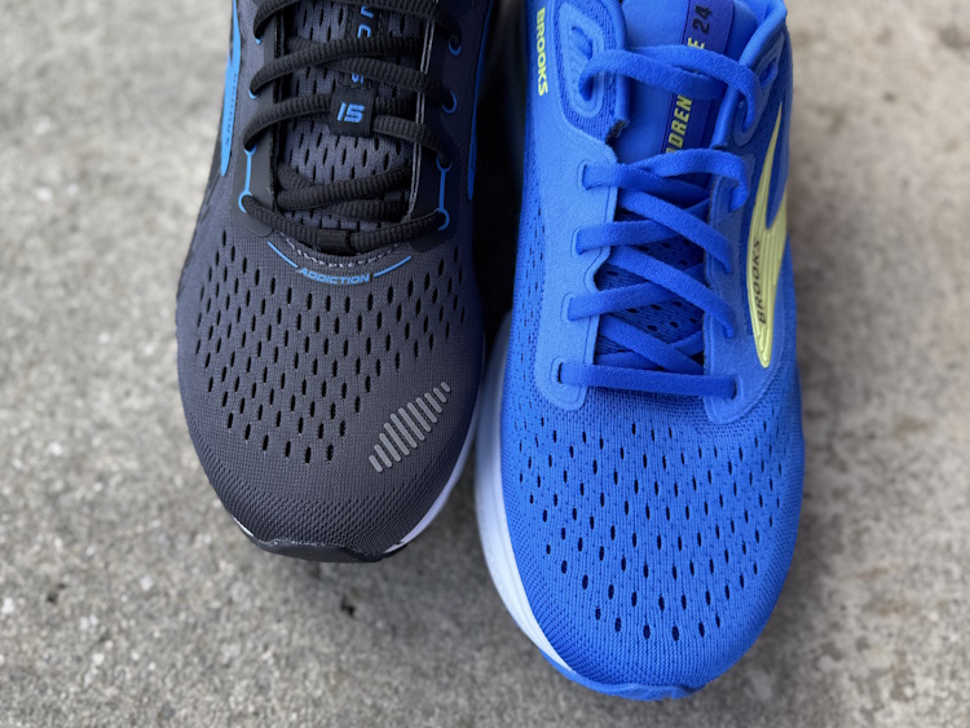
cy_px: 364
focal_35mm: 24
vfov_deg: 56.8
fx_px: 673
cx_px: 485
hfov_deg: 71.6
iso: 80
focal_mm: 6.76
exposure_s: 1/263
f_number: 1.78
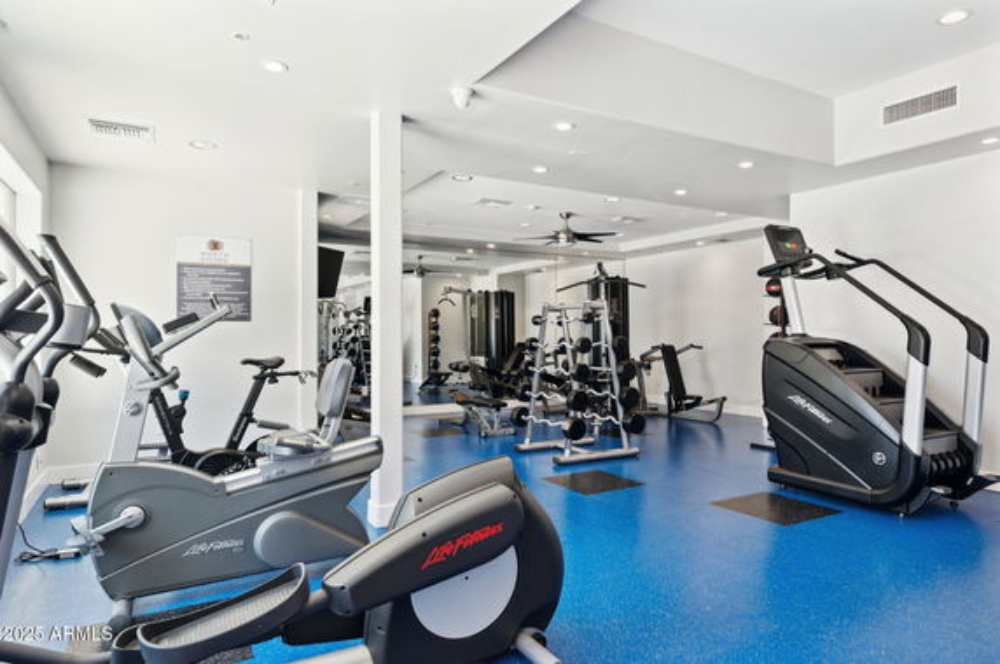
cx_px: 500
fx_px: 583
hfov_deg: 81.3
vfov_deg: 59.4
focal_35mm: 21
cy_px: 332
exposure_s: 1/25
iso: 320
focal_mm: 21
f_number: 8
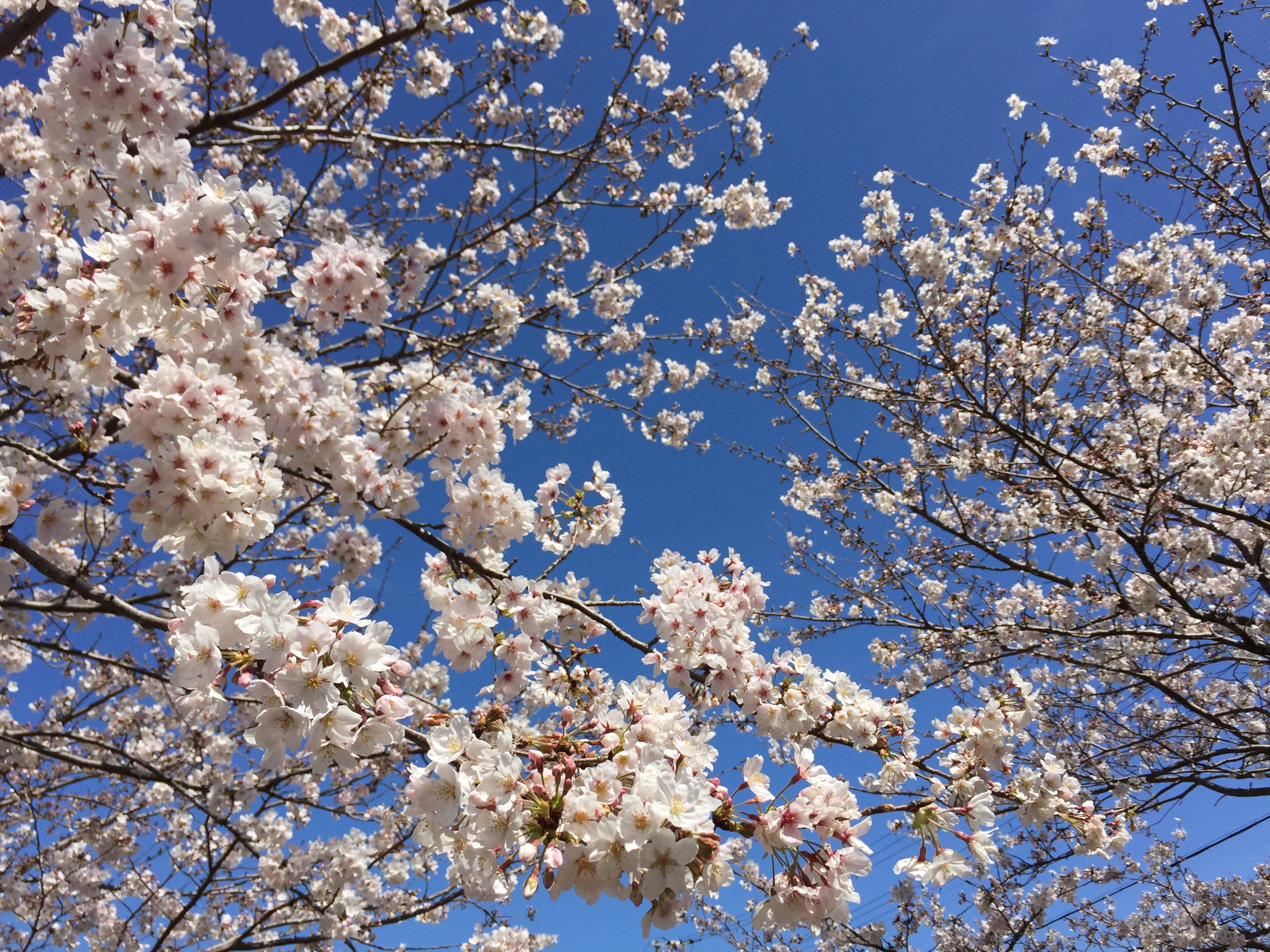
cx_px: 635
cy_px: 476
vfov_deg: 48.2
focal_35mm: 29
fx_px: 1064
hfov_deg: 61.7
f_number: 2.2
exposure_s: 1/3597
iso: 32
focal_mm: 4.15
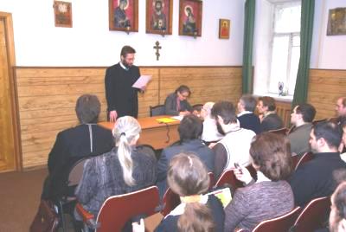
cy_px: 116
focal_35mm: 33
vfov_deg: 40.1
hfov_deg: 57.2
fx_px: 318
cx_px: 173
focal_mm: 22
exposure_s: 1/60
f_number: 5.6
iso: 400
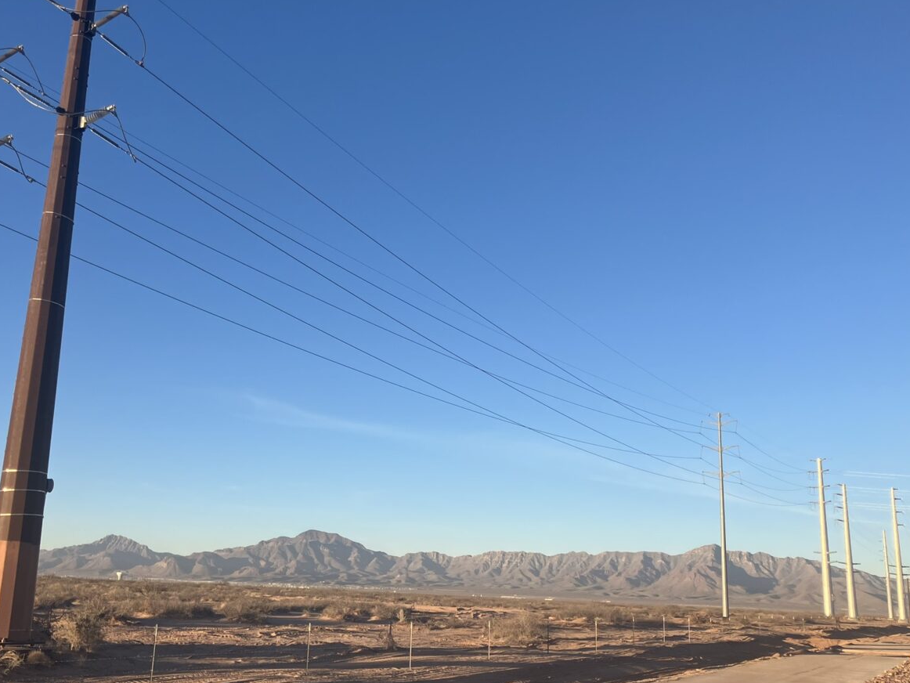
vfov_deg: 38.7
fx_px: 973
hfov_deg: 49.7
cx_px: 355
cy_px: 331
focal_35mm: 37
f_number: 1.8
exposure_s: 1/1012
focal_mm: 3.99
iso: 32
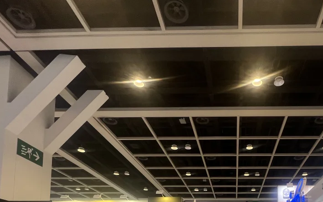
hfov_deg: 63.7
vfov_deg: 34.9
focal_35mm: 28
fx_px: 246
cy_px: 245
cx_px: 230
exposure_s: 1/100
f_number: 1.8
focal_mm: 1.57
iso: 64
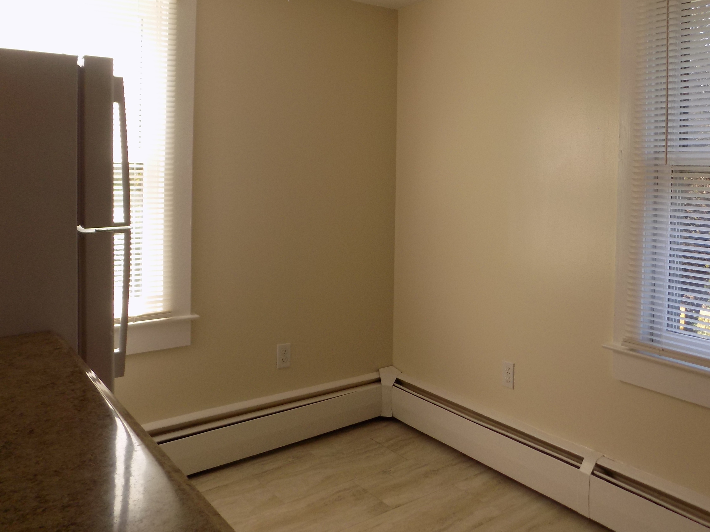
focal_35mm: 31
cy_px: 181
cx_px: 440
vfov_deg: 44.8
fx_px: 636
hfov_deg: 57.7
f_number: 3.1
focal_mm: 4
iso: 80
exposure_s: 1/100
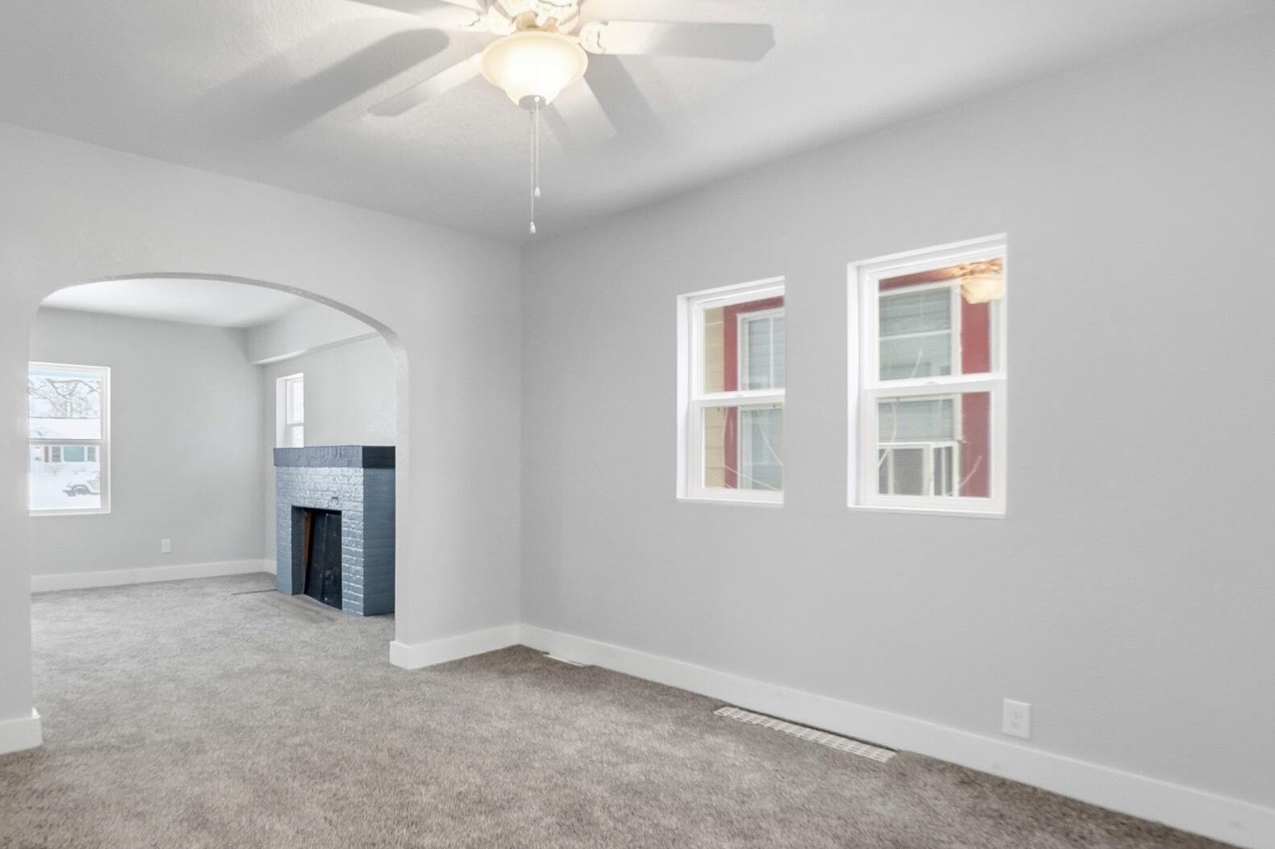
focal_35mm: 19
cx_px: 484
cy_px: 463
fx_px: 673
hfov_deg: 85.3
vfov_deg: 64.4
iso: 125
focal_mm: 10
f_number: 5.6
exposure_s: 1/60
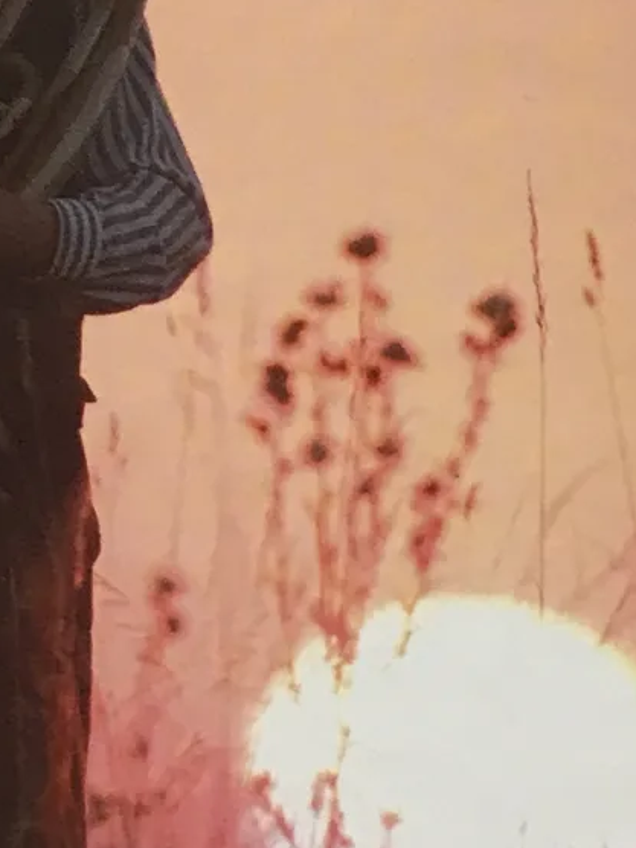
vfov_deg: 15.2
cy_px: 189
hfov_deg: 11.4
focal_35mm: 129
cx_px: 38
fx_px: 3160
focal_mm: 3.99
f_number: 1.8
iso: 40
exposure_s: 1/33
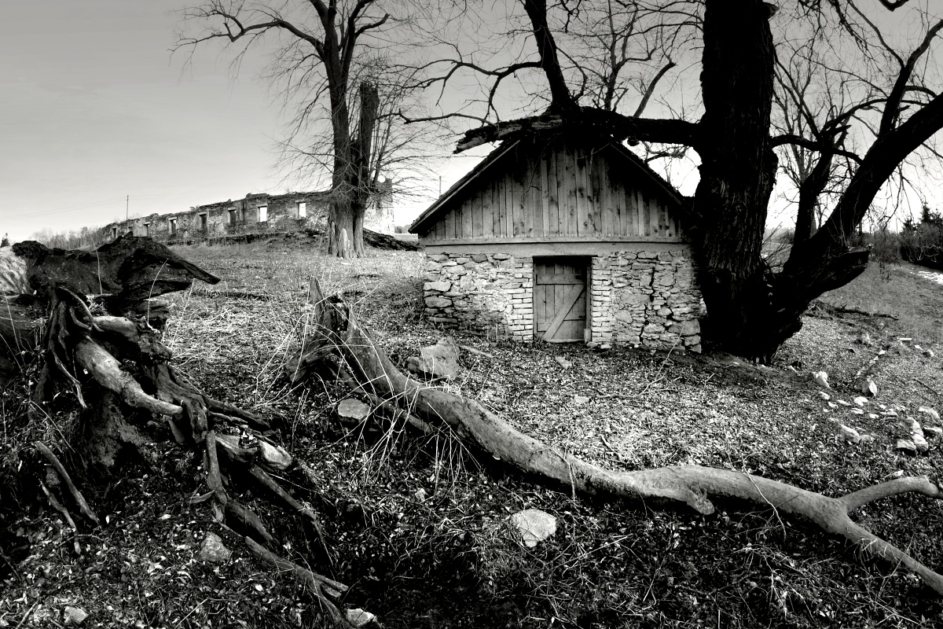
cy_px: 314
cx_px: 472
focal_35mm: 15
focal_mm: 10
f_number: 14
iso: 400
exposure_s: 1/60
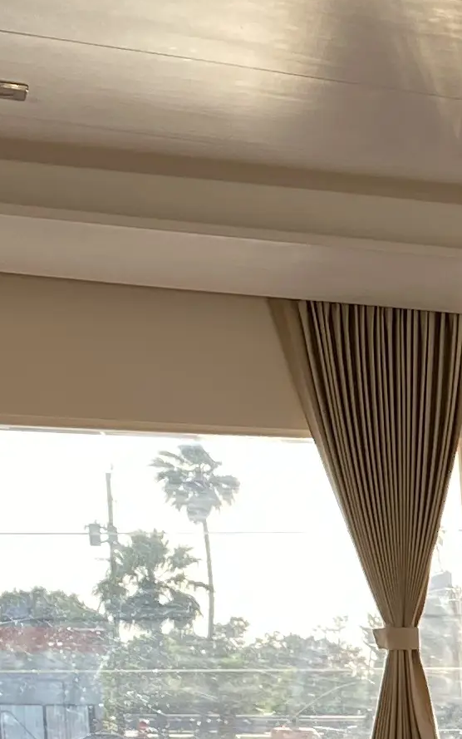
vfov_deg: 15.5
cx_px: 1303
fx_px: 2517
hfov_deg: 8.9
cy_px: 1076
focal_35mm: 125
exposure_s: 1/277
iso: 32
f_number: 1.8
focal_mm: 4.25
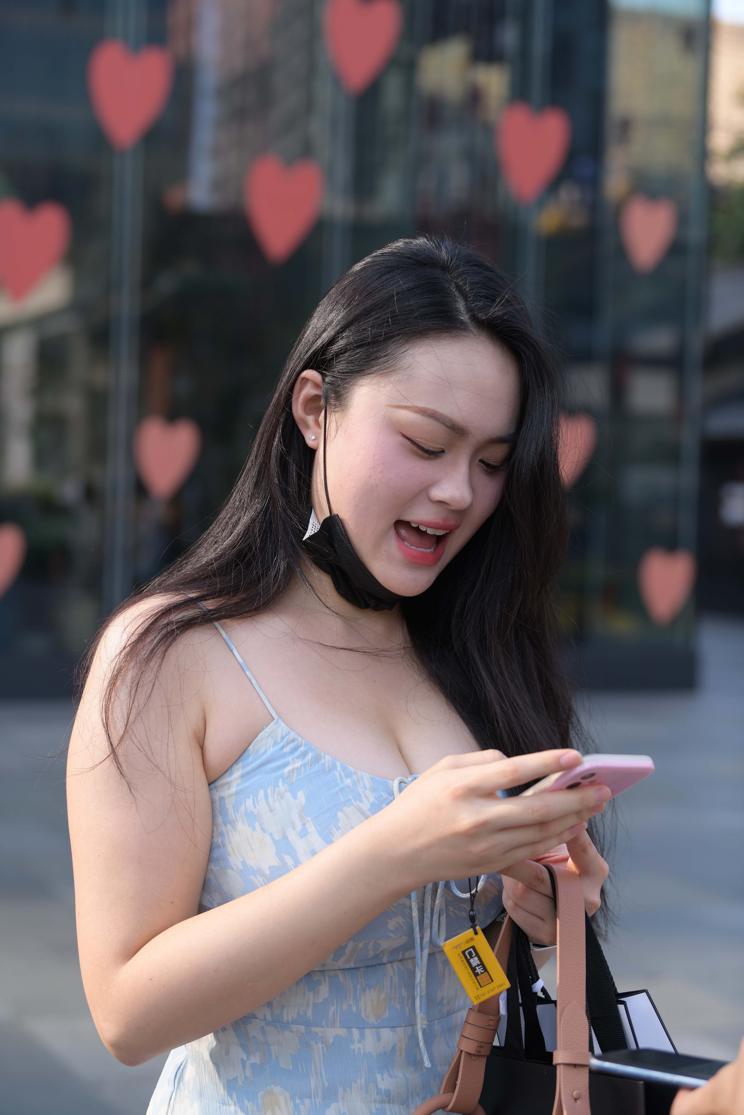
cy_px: 558
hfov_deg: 19.5
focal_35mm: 70
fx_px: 2170
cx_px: 372
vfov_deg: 28.8
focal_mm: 70
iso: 320
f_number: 4
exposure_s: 1/640
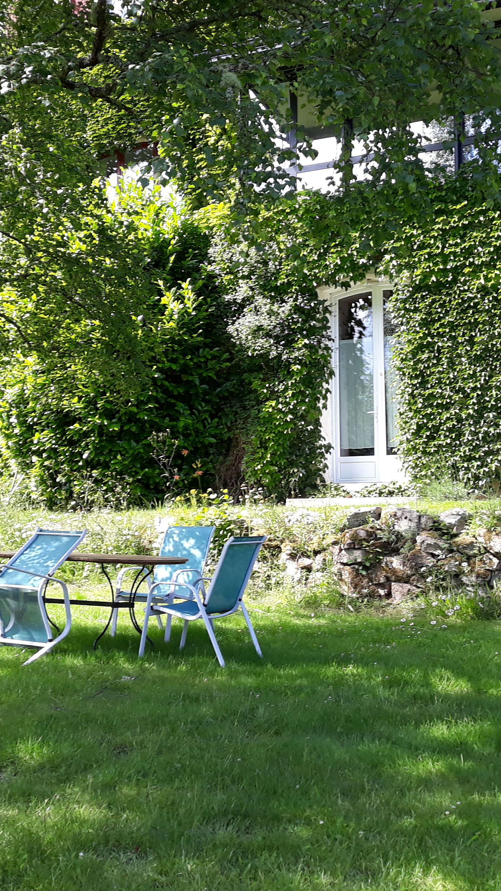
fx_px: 1157
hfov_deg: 24.4
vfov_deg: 41.9
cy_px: 365
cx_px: 252
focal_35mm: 49
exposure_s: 1/281
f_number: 1.7
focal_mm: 3.71
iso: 40
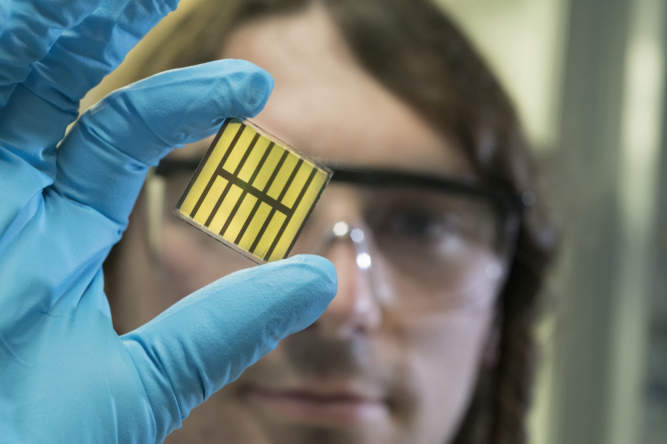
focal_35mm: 60
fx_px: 1111
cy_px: 222
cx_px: 334
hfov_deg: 33.4
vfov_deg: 22.6
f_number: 8
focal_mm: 60
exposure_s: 1/200
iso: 1600
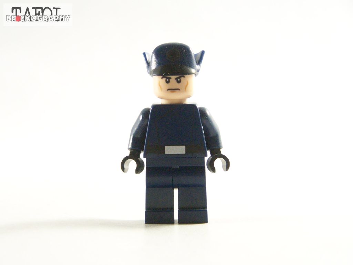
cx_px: 176
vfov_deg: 14.1
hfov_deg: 18.7
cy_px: 132
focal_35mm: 105
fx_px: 1071
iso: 400
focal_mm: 17.5
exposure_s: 1/60
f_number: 3.2
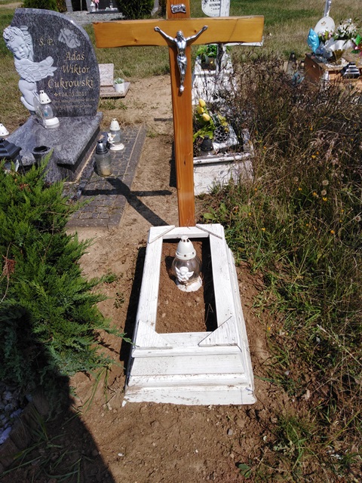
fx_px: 363
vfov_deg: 67.3
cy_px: 242
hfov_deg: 53.1
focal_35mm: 26
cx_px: 181
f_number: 2.2
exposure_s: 1/2272
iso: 100
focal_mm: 3.46
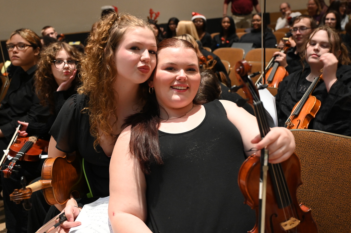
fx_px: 399
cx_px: 176
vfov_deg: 32.6
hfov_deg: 47.4
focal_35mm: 41
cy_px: 116
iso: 2800
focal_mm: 41
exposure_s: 1/125
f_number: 4
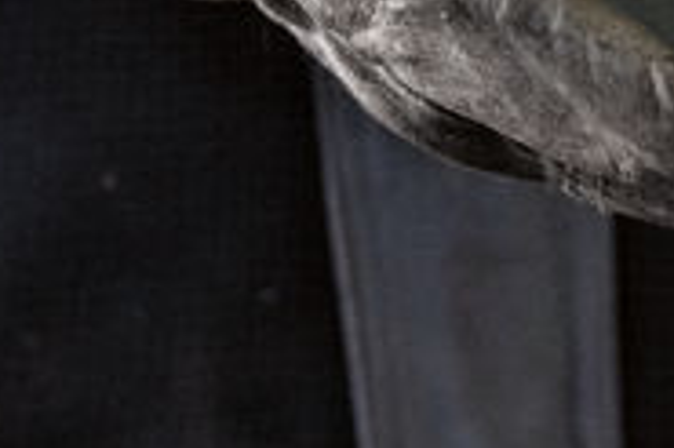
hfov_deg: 11.0
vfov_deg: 7.3
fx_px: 3479
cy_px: -169
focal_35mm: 186
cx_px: 528
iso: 1600
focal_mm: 43
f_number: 3.5
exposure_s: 1/160
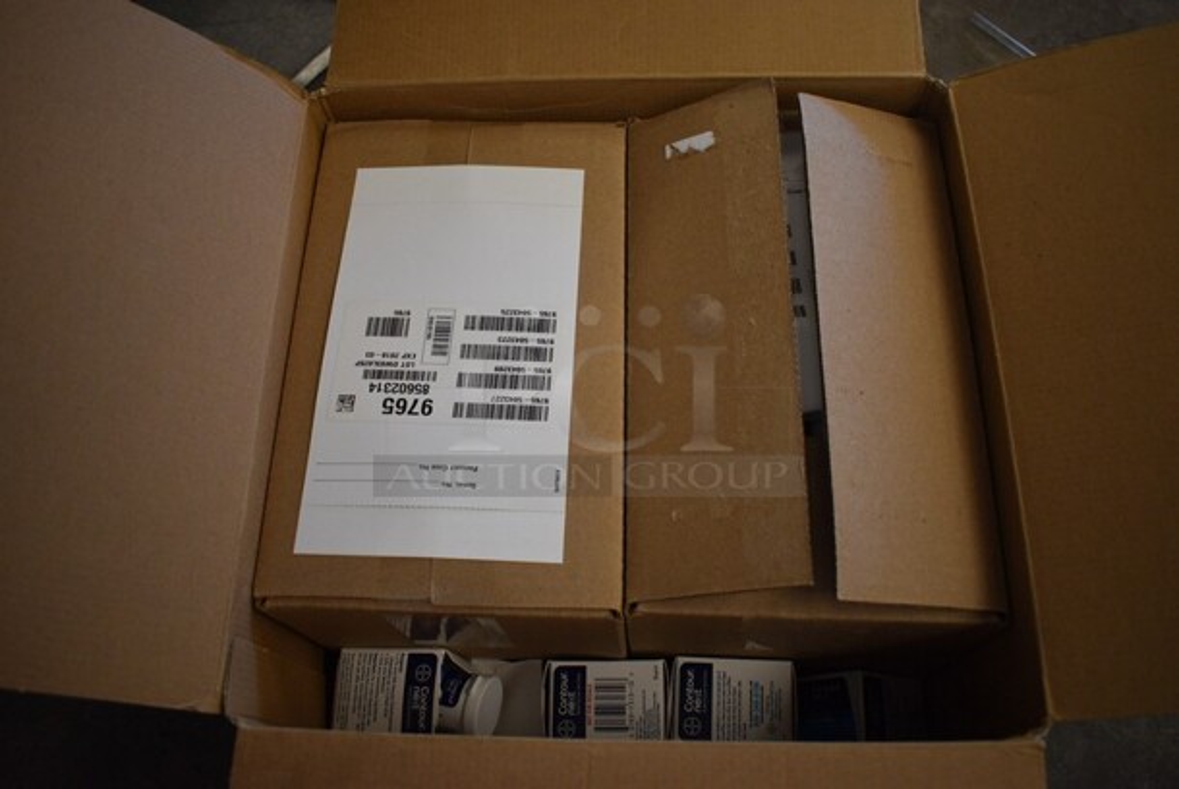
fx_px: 983
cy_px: 394
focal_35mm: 30
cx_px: 590
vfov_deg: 43.7
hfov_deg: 61.9
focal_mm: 20
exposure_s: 1/200
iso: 800
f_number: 3.5
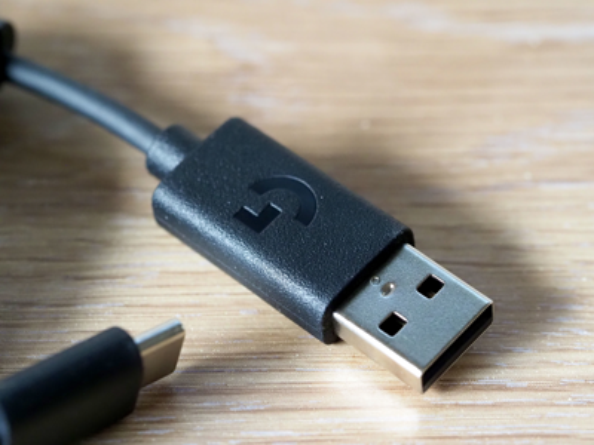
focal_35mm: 120
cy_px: 222
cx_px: 297
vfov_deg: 12.3
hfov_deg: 16.4
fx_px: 2059
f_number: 4.5
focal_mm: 60
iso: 4000
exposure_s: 1/125
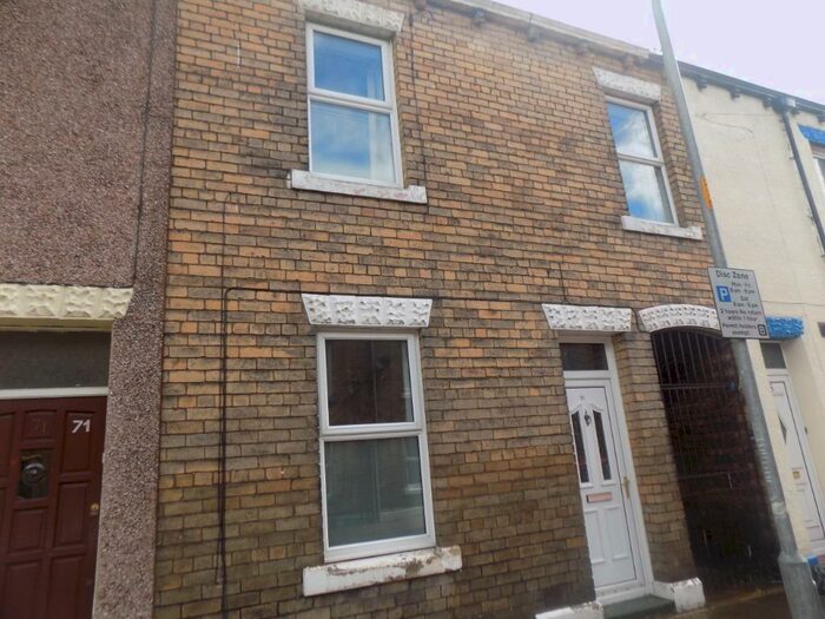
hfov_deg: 73.9
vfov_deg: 58.9
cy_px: 310
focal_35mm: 23
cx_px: 412
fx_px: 548
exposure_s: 1/400
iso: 80
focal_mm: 4
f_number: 3.1
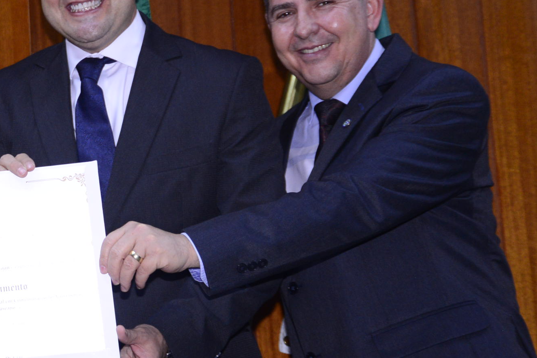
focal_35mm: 118
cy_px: 189
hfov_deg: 16.8
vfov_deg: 11.6
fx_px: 1761
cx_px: -63
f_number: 4.8
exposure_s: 1/80
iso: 1600
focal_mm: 52
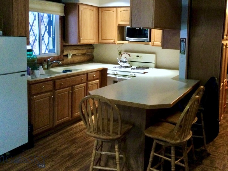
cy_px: 64
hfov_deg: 47.6
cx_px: 136
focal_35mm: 39
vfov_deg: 36.6
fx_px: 257
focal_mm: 3.3
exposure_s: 1/15
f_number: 2.4
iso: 320
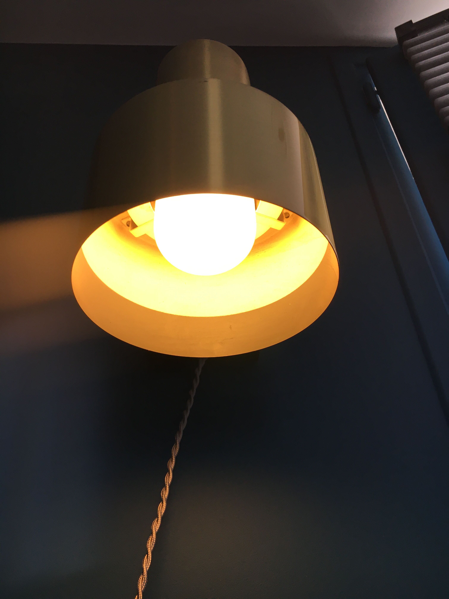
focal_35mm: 29
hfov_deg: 48.2
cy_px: 300
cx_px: 224
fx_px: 502
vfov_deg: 61.7
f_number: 2.2
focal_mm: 4.15
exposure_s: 1/33
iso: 25
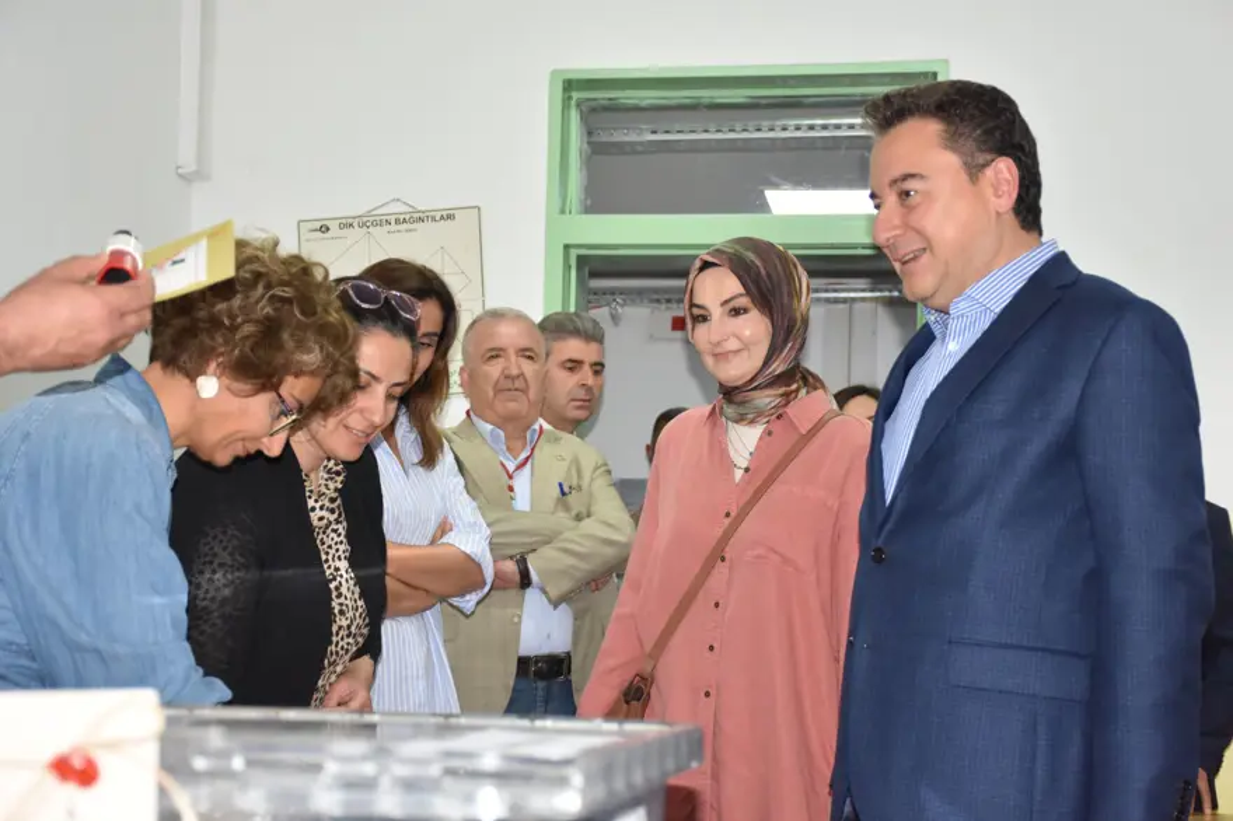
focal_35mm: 63
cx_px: 616
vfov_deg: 21.6
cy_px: 410
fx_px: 2157
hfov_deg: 31.9
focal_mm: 42
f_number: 5
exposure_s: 1/100
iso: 1000
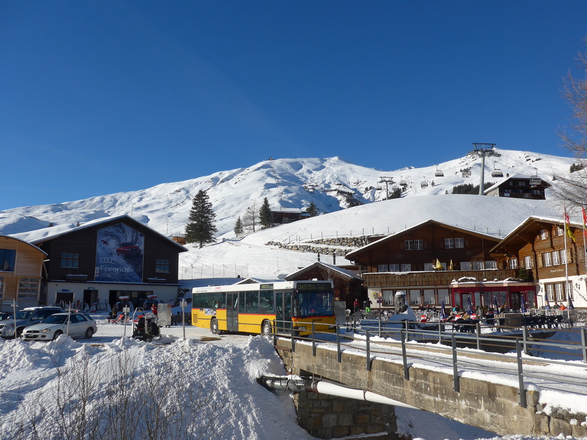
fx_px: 492
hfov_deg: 61.7
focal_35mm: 29
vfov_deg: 48.2
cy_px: 220
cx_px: 294
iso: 80
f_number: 3.5
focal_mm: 6
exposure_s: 1/1600
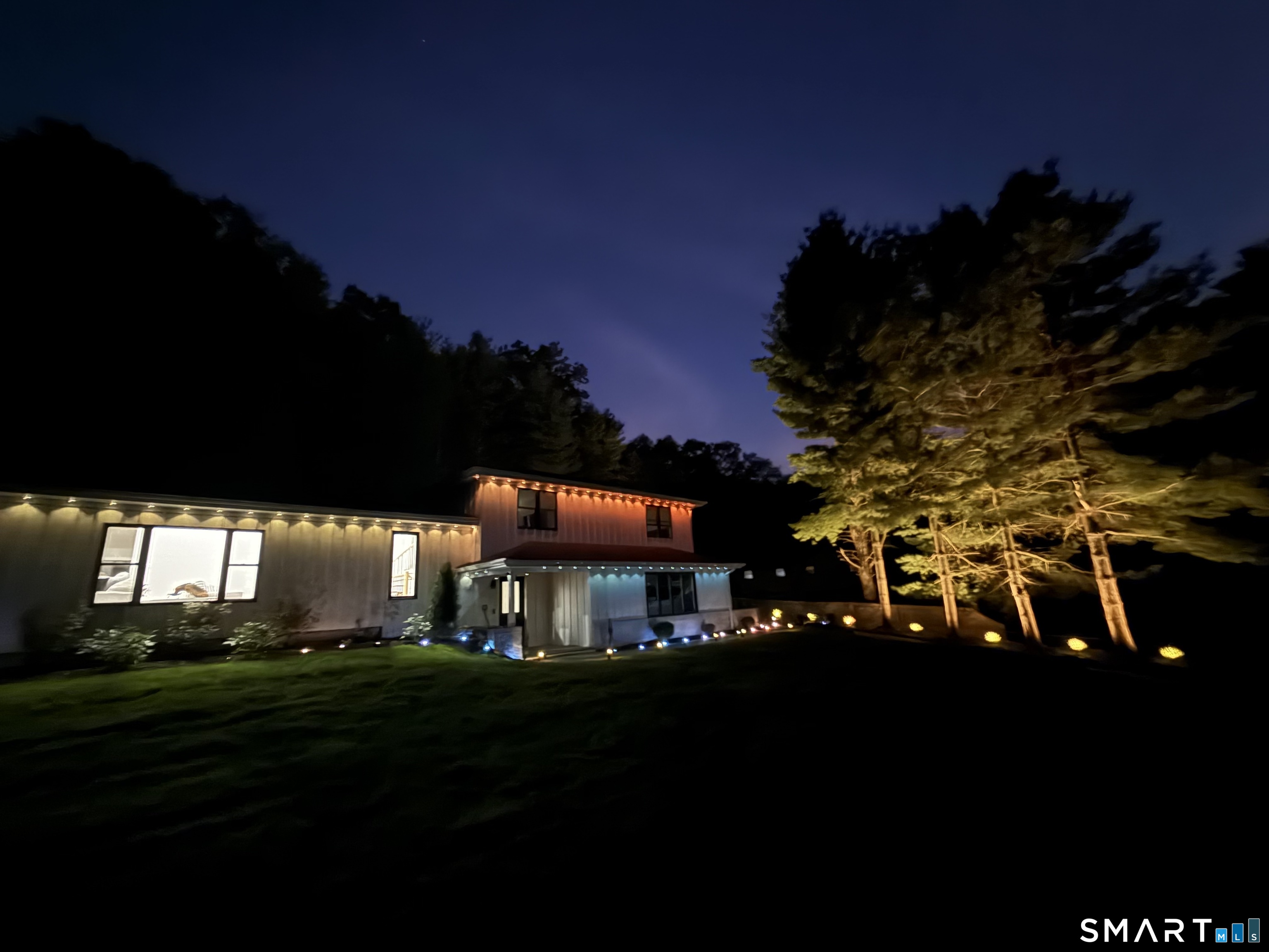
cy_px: 476
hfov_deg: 102.1
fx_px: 513
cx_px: 634
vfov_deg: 85.7
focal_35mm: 14
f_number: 2.2
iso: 3200
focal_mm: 2.22
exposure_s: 1/4
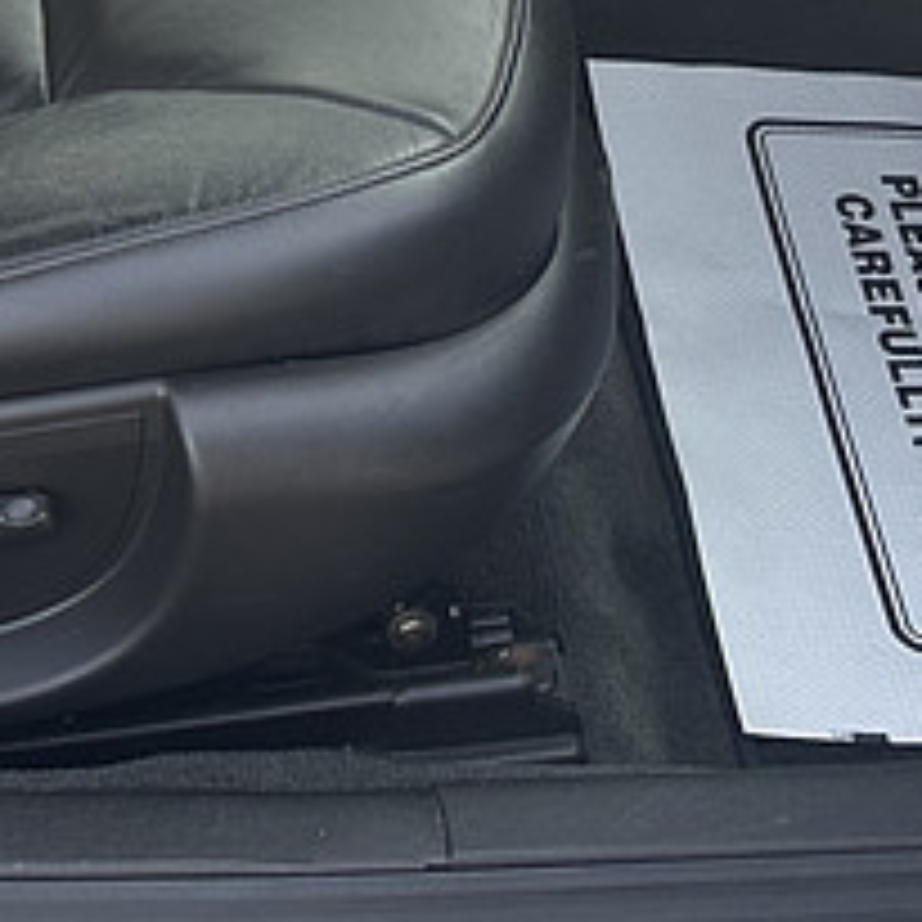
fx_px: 3194
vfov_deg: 14.3
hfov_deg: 16.2
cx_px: 85
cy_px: -796
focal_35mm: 106
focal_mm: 6.86
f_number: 1.78
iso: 80
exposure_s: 1/421
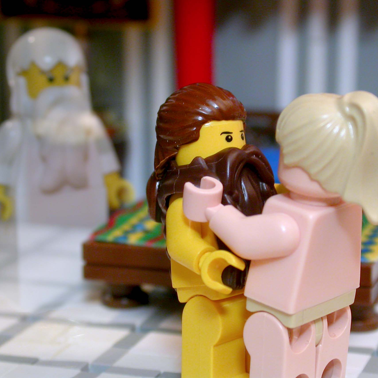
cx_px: 213
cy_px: 189
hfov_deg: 15.7
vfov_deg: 15.7
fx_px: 1371
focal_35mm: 111
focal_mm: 19.5
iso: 100
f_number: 3.8
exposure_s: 1/9.8
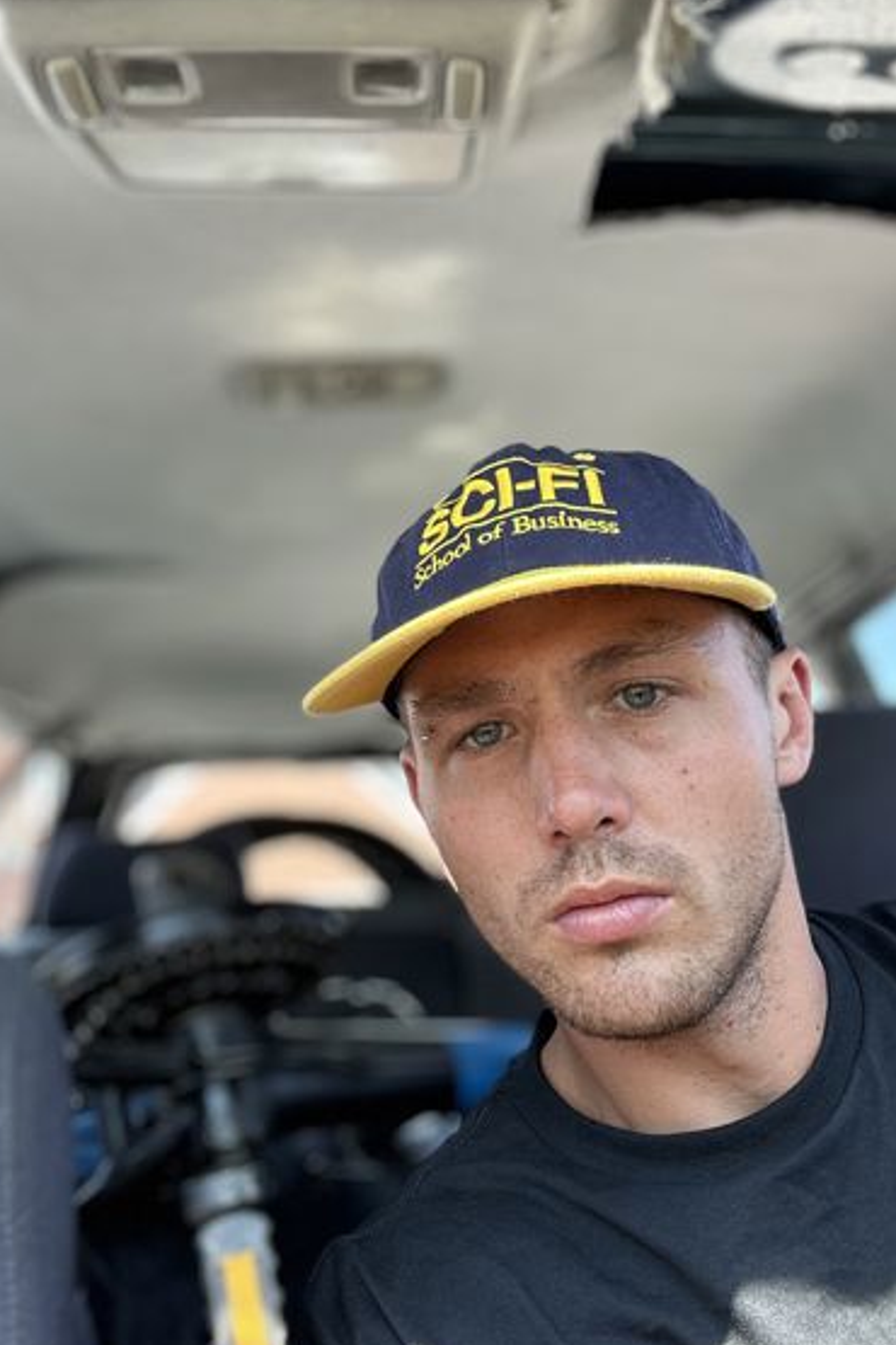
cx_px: 429
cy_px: 656
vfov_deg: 57.2
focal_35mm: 33
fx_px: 1232
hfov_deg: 40.0
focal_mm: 2.69
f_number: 1.9
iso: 25
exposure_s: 1/121
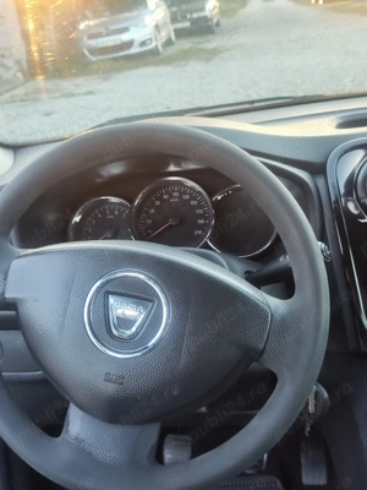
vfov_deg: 71.6
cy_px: 245
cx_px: 184
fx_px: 339
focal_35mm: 24
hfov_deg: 56.8
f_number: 1.88
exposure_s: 1/94.6
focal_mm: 5.59
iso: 114
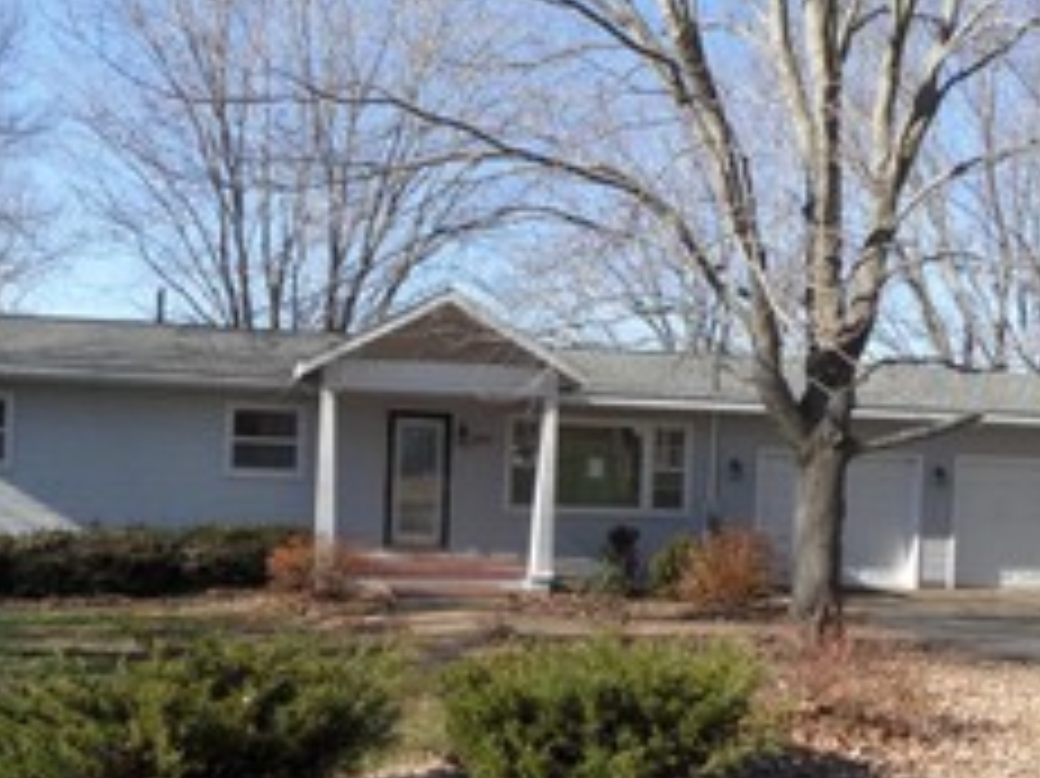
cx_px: 477
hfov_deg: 51.3
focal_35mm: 36
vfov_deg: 39.3
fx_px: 1081
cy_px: 490
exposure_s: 1/250
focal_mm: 3.9
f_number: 4.6
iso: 80
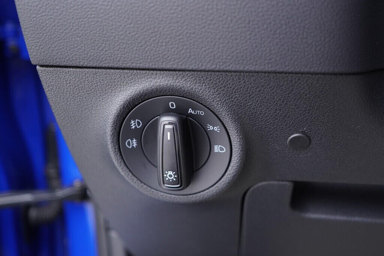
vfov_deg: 36.9
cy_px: 128
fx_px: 384
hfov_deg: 53.1
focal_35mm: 36
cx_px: 192
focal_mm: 24
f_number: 2.8
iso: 500
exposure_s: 1/40
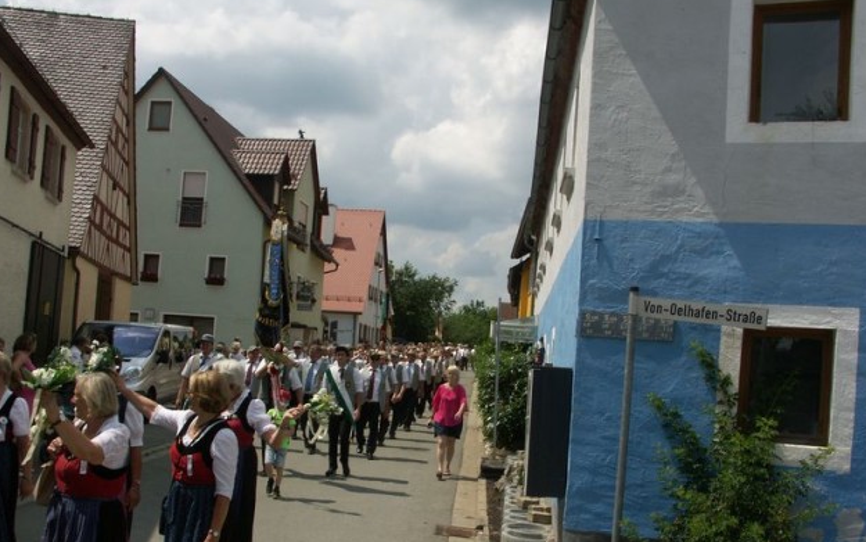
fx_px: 897
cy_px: 342
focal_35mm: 38
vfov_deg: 33.4
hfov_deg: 51.5
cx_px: 407
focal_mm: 7.2
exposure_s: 1/400
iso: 64
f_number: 8
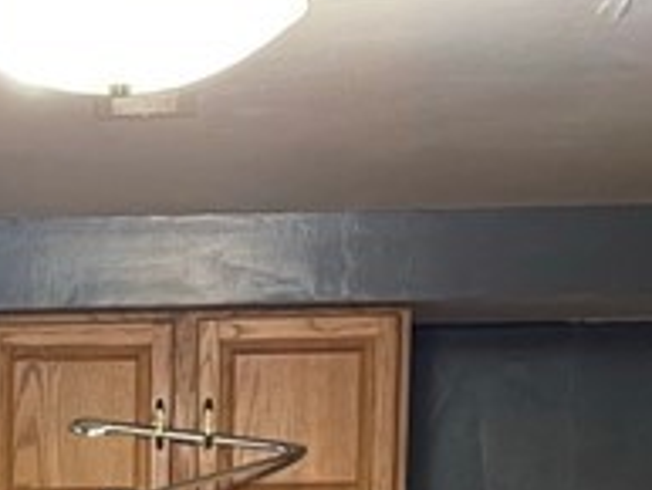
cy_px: 1176
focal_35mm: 138
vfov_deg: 9.6
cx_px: -91
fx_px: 2601
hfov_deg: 13.9
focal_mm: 5.1
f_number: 1.6
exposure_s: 1/60
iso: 500
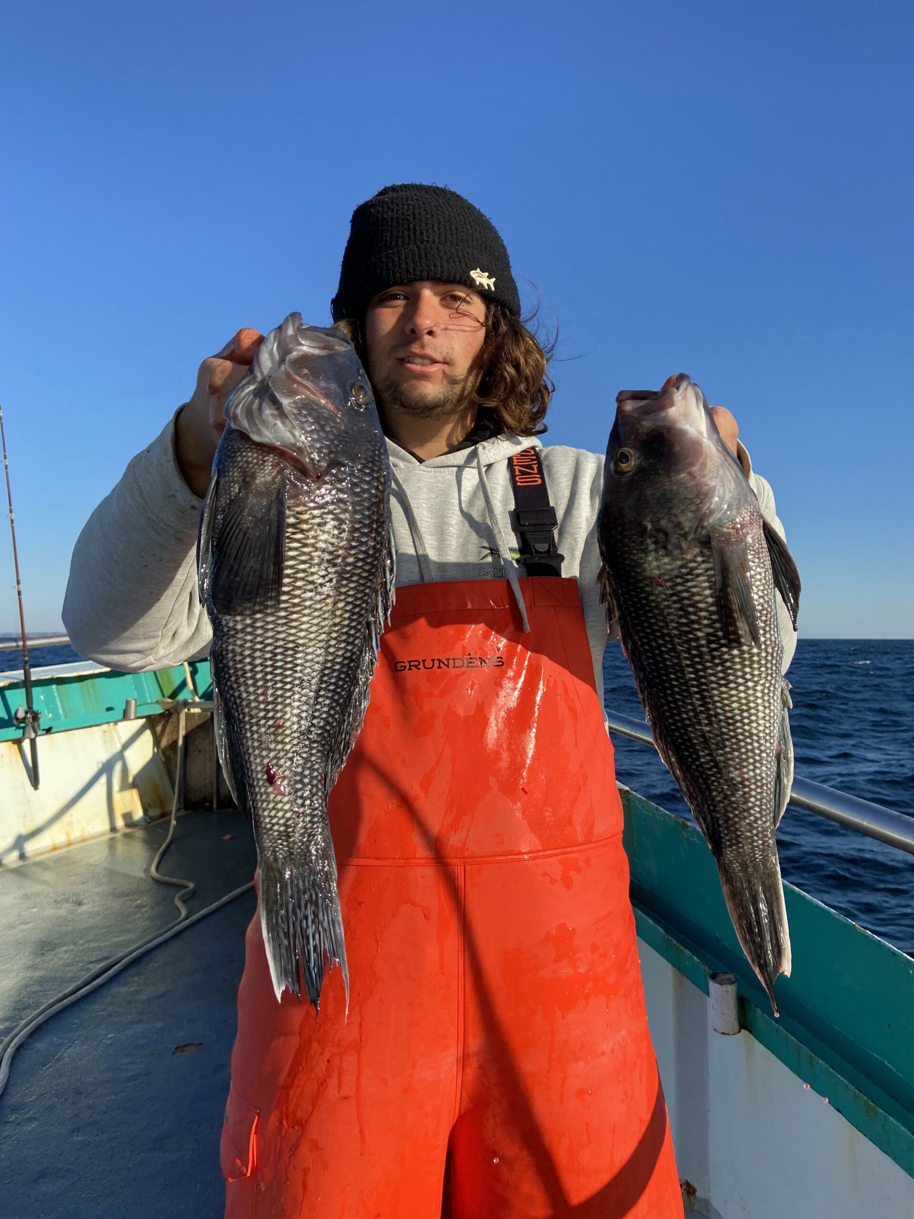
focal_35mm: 26
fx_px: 915
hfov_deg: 53.1
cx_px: 457
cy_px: 610
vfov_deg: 67.3
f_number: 1.8
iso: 32
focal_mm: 4.25
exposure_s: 1/2028
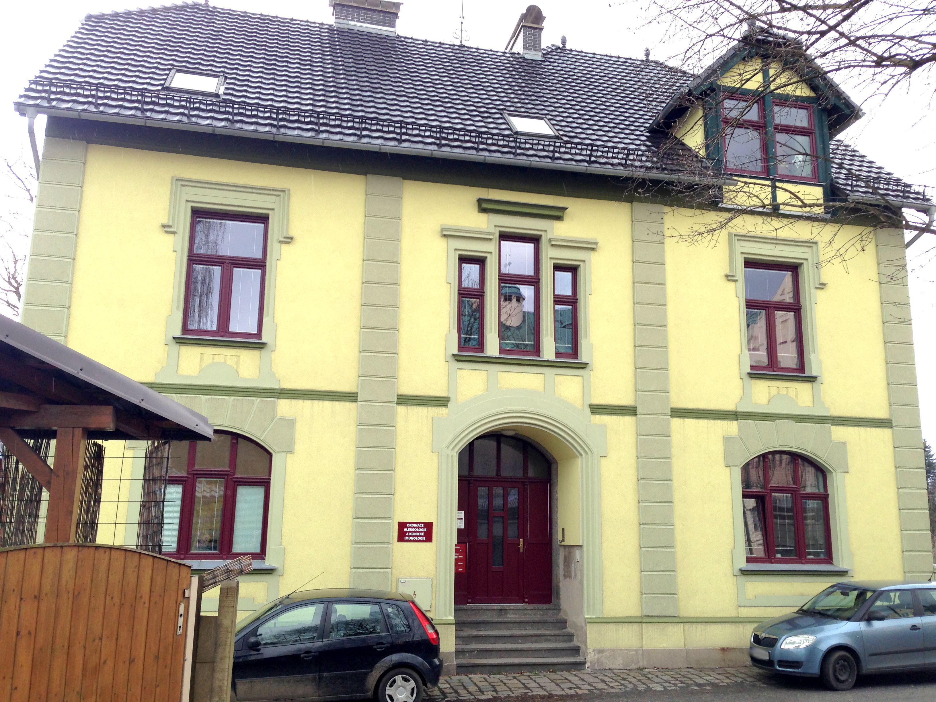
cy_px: 351
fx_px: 892
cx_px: 468
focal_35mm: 33
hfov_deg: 55.4
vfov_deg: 42.9
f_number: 2.4
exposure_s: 1/173
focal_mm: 4.12
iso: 50
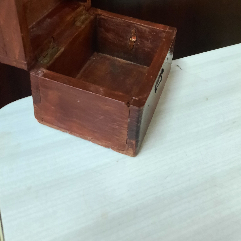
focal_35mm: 41
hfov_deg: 40.9
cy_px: 25
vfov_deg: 38.2
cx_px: 119
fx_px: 323
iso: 500
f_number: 2
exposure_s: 1/25
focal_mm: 4.6
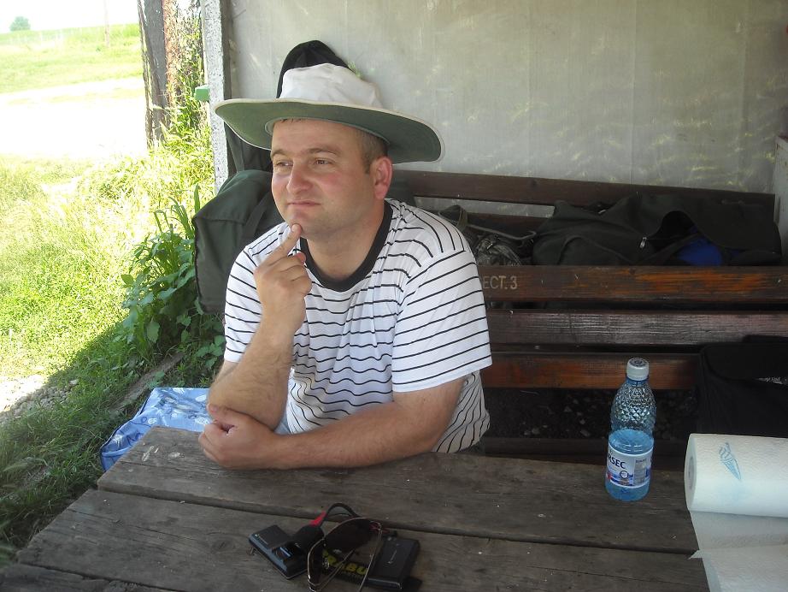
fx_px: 797
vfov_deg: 40.7
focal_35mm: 35
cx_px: 394
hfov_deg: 52.6
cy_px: 296
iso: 64
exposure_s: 1/135
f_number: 2.8
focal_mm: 5.7
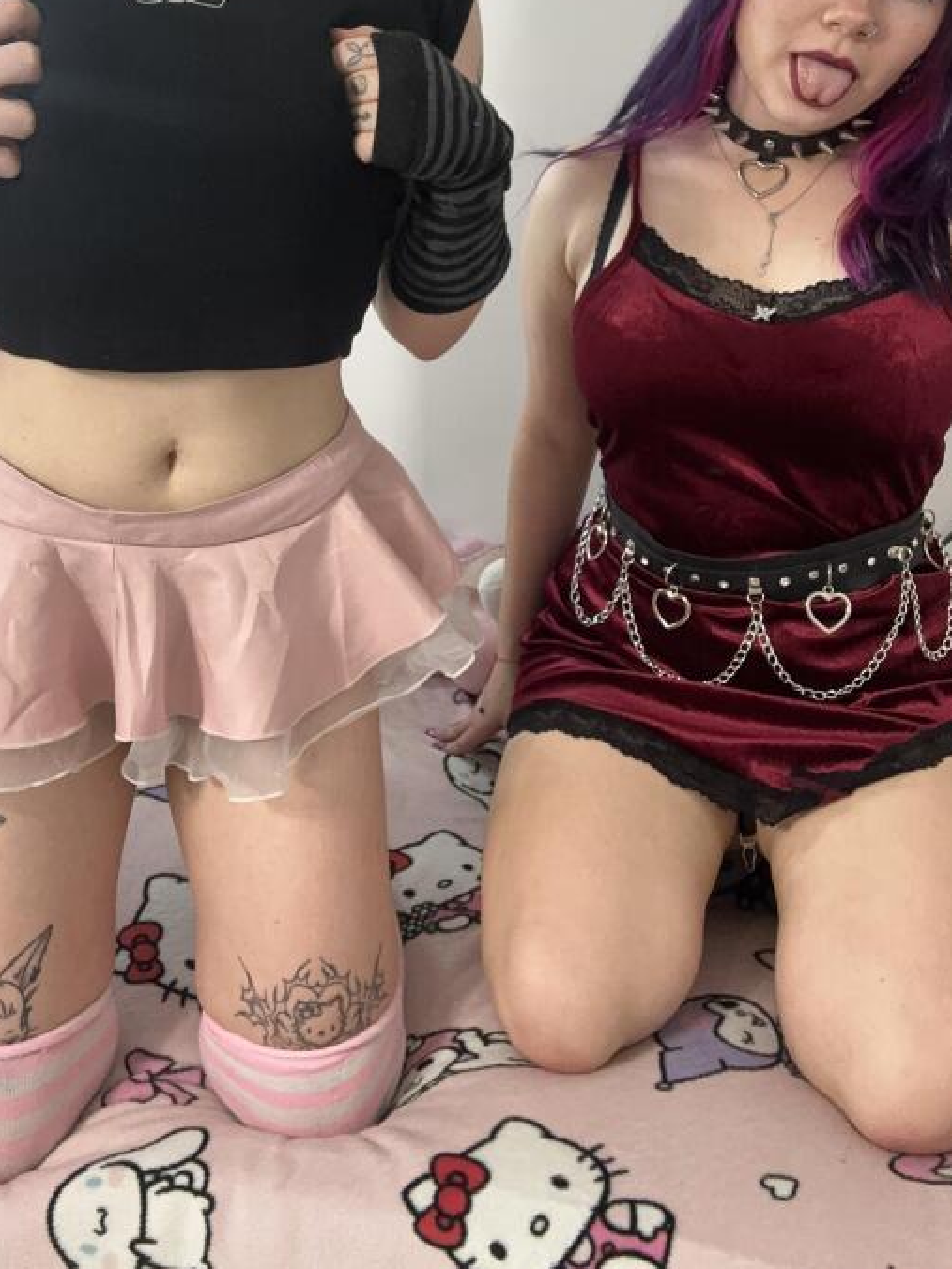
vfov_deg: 53.0
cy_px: 436
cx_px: 422
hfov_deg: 41.7
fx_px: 1247
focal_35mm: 34
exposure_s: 1/50
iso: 125
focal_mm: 2.69
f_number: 1.9
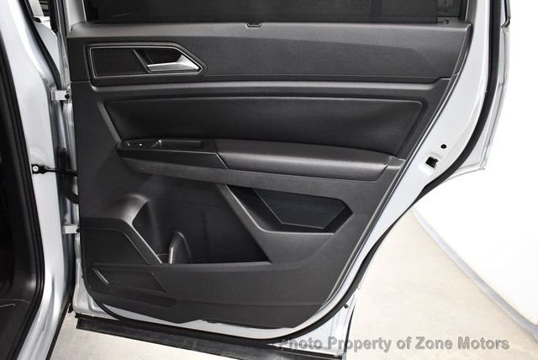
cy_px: 180
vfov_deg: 36.9
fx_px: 538
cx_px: 269
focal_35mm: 36
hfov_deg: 53.1
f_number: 3.5
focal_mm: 18
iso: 3200
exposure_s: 1/60
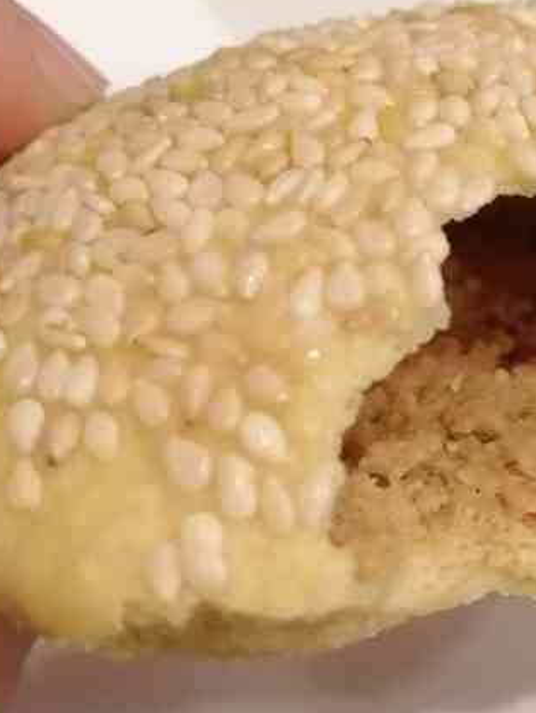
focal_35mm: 58
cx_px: 546
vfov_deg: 33.2
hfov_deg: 24.1
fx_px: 1196
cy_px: 380
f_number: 2.2
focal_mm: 3.81
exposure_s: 1/25
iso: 400
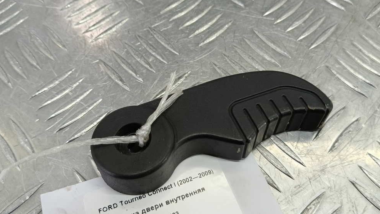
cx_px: 196
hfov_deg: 71.9
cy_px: 116
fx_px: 262
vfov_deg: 44.3
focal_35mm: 26
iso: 132
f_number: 1.6
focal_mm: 4.11
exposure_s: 1/50
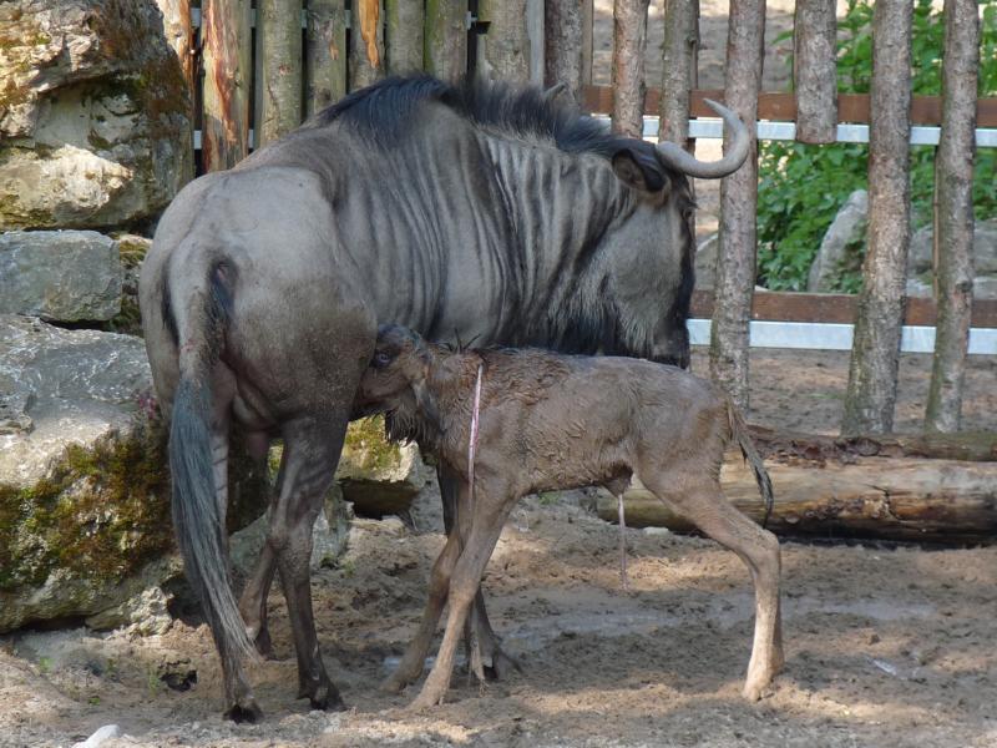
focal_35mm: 389
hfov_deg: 5.1
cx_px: 498
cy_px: 374
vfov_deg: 3.8
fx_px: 11204
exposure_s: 1/160
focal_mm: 49.3
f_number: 4
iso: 100
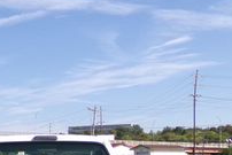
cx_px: 46
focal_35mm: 79
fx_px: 509
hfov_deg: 25.2
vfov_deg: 16.1
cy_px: 222
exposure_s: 1/640
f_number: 3.7
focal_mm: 4.3
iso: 100
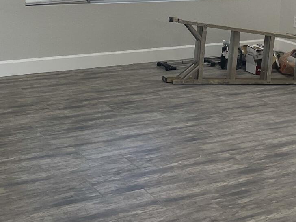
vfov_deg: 19.6
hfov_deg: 26.7
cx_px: 156
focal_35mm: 73
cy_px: 2
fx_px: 624
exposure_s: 1/120
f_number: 1.6
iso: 125
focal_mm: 4.2
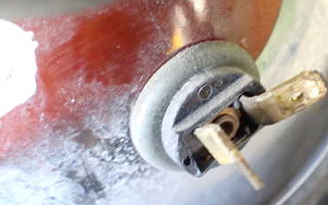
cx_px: 231
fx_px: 465
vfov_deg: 24.8
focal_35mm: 52
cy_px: 89
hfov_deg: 38.2
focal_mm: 5.4
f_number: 2.3
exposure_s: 1/30
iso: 1000
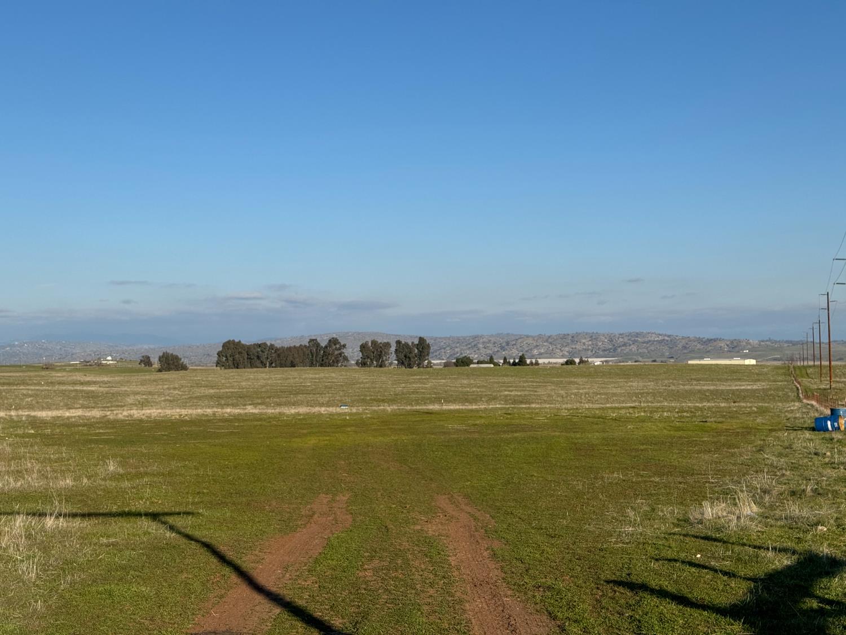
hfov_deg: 39.7
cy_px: 318
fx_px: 1173
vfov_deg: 30.3
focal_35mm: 48
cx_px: 423
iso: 64
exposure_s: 1/5376
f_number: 1.78
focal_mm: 6.76
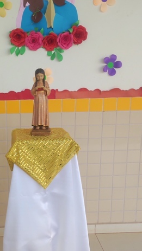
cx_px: 26
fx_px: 314
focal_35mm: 47
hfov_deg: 25.0
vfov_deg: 43.6
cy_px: 140
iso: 50
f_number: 1.79
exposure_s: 1/159
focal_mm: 4.7
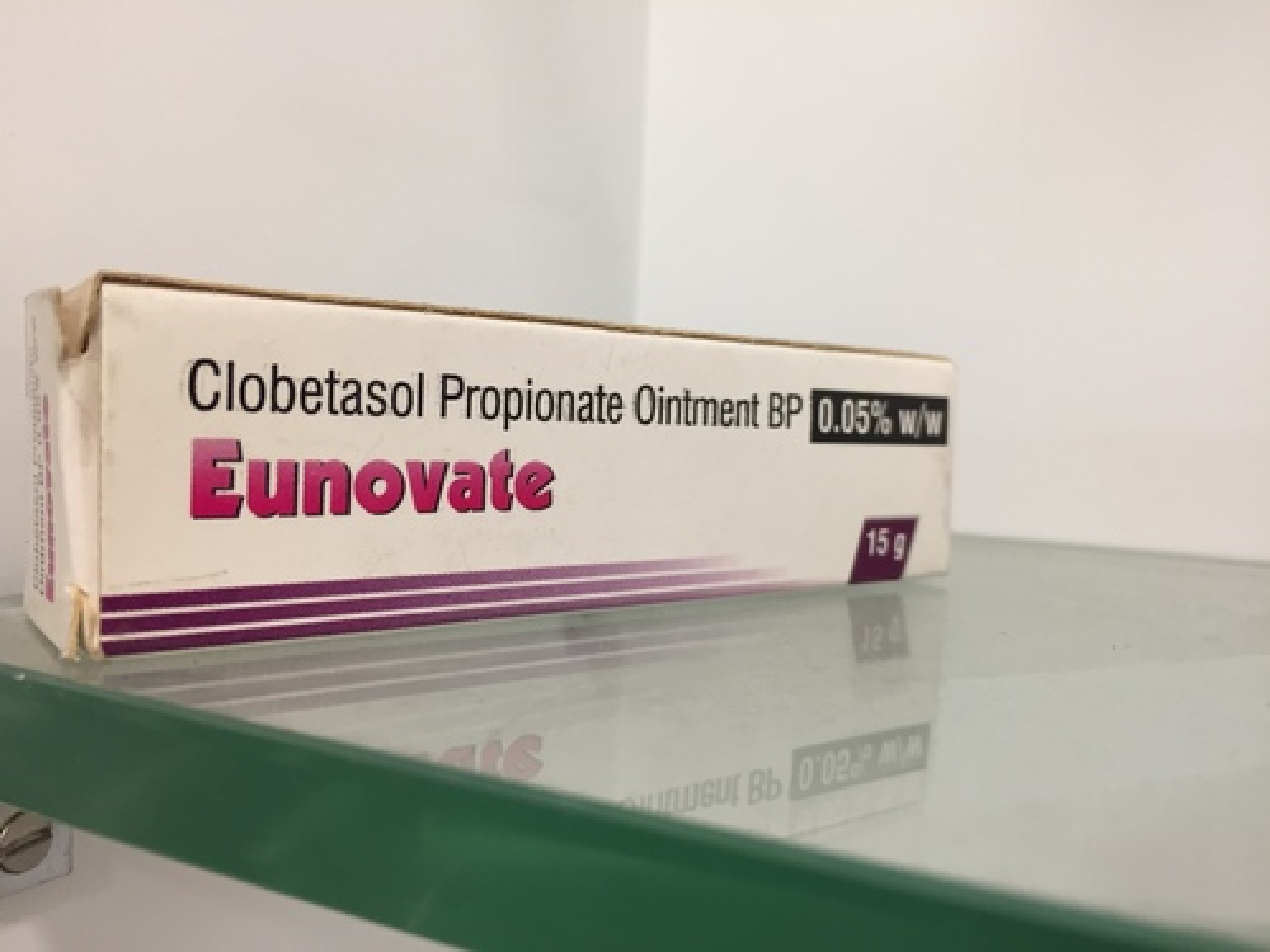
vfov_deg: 48.2
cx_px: 635
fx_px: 1064
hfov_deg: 61.7
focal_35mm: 29
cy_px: 476
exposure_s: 1/30
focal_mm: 4.15
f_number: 2.2
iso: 64
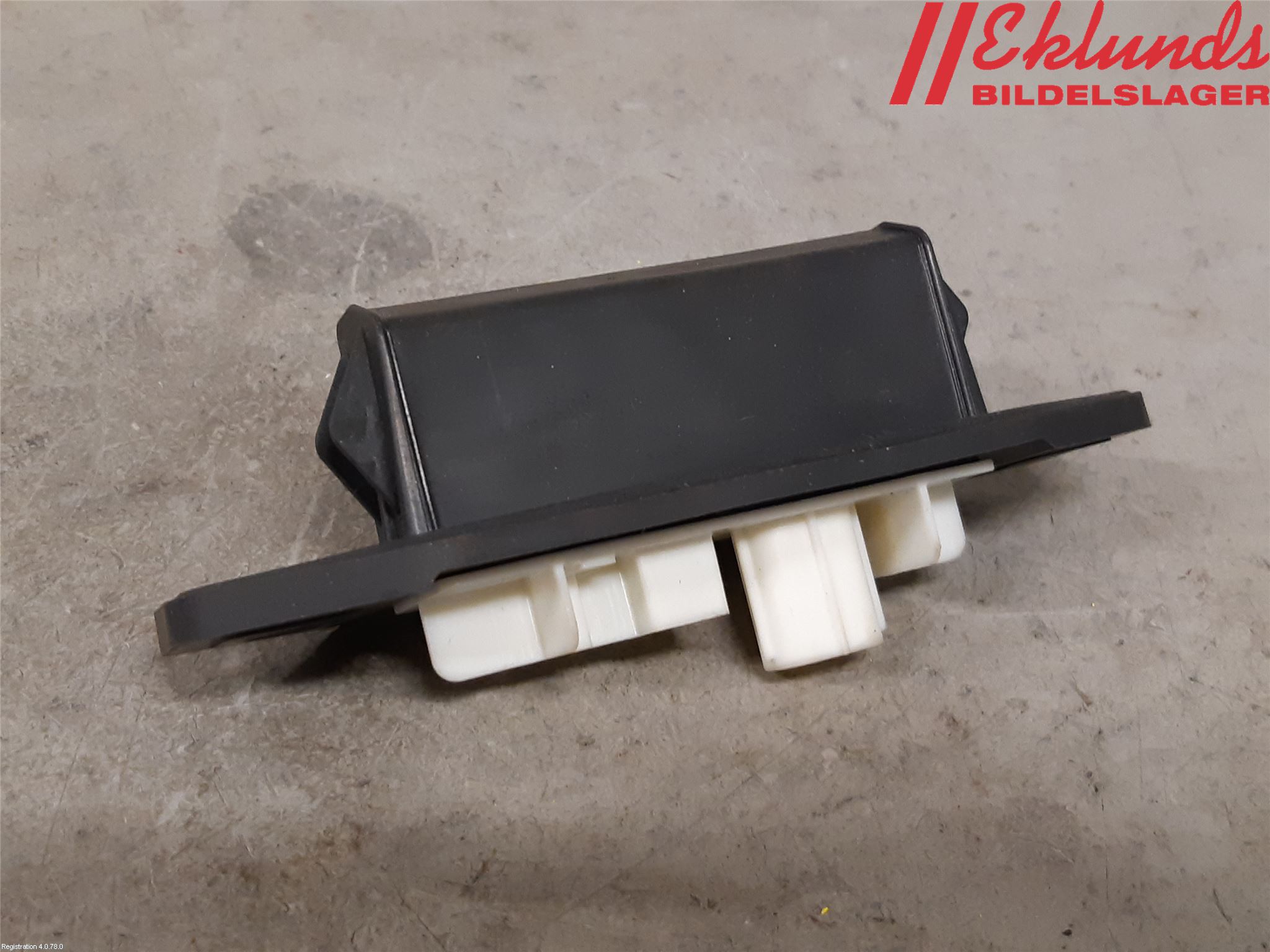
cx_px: 635
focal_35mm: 26
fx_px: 954
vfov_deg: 53.1
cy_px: 476
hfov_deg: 67.3
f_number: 1.7
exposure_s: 1/50
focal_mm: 3.93
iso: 200
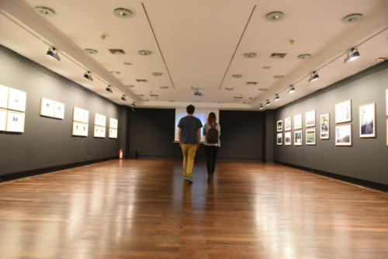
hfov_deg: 73.7
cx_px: 194
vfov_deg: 53.2
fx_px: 259
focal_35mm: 24
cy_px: 130
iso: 3200
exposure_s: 1/40
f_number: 3.2
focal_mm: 24
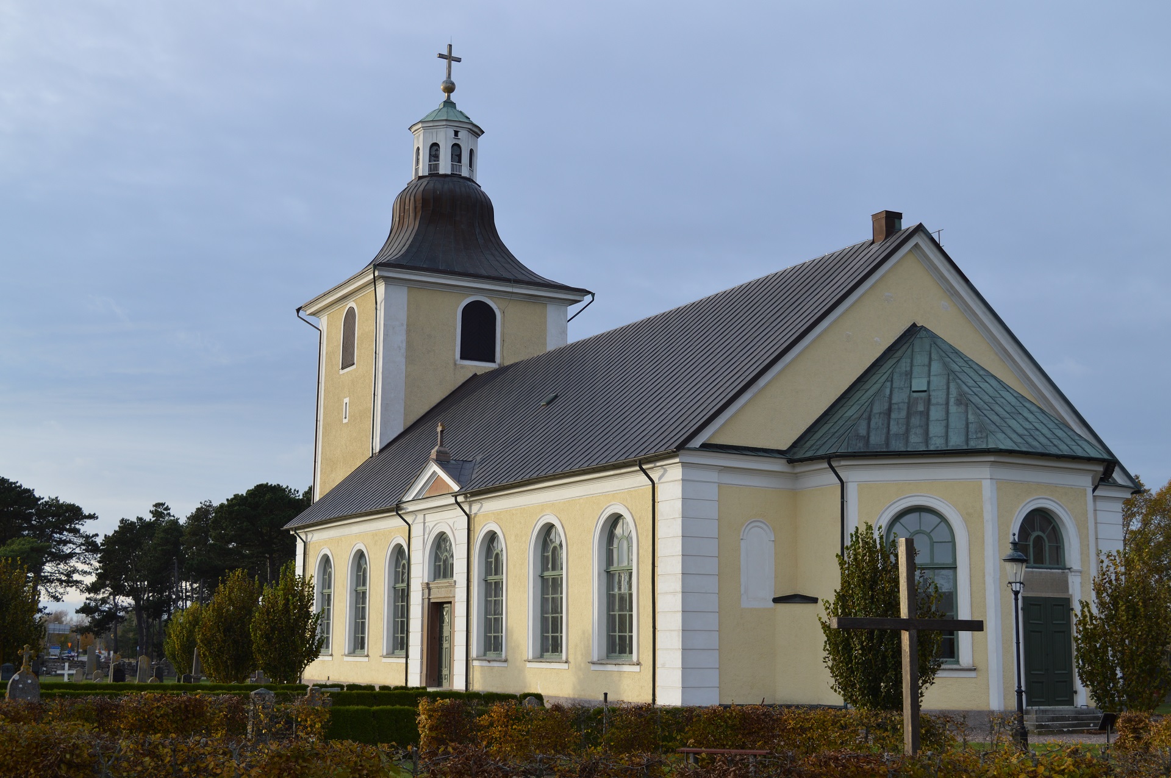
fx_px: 1511
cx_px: 586
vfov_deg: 28.9
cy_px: 389
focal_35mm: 46
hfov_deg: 42.4
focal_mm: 31
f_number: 6.3
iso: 100
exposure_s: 1/160
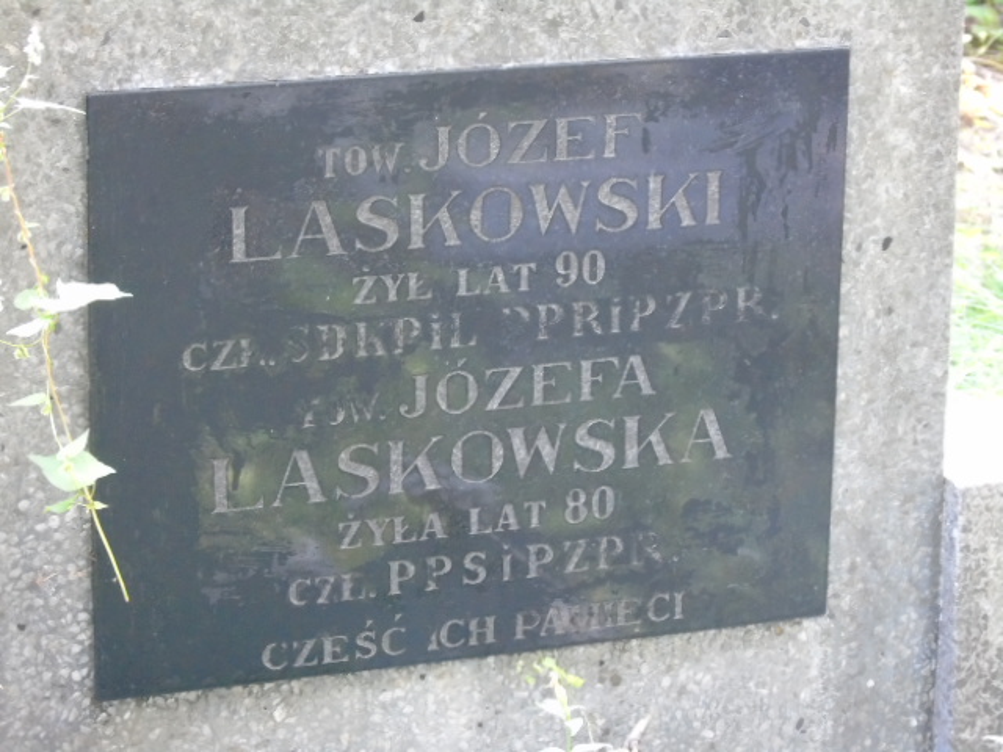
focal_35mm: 124
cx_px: 502
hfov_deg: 15.9
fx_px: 3593
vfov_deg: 12.0
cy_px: 376
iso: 800
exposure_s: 1/25
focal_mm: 22
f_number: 4.6
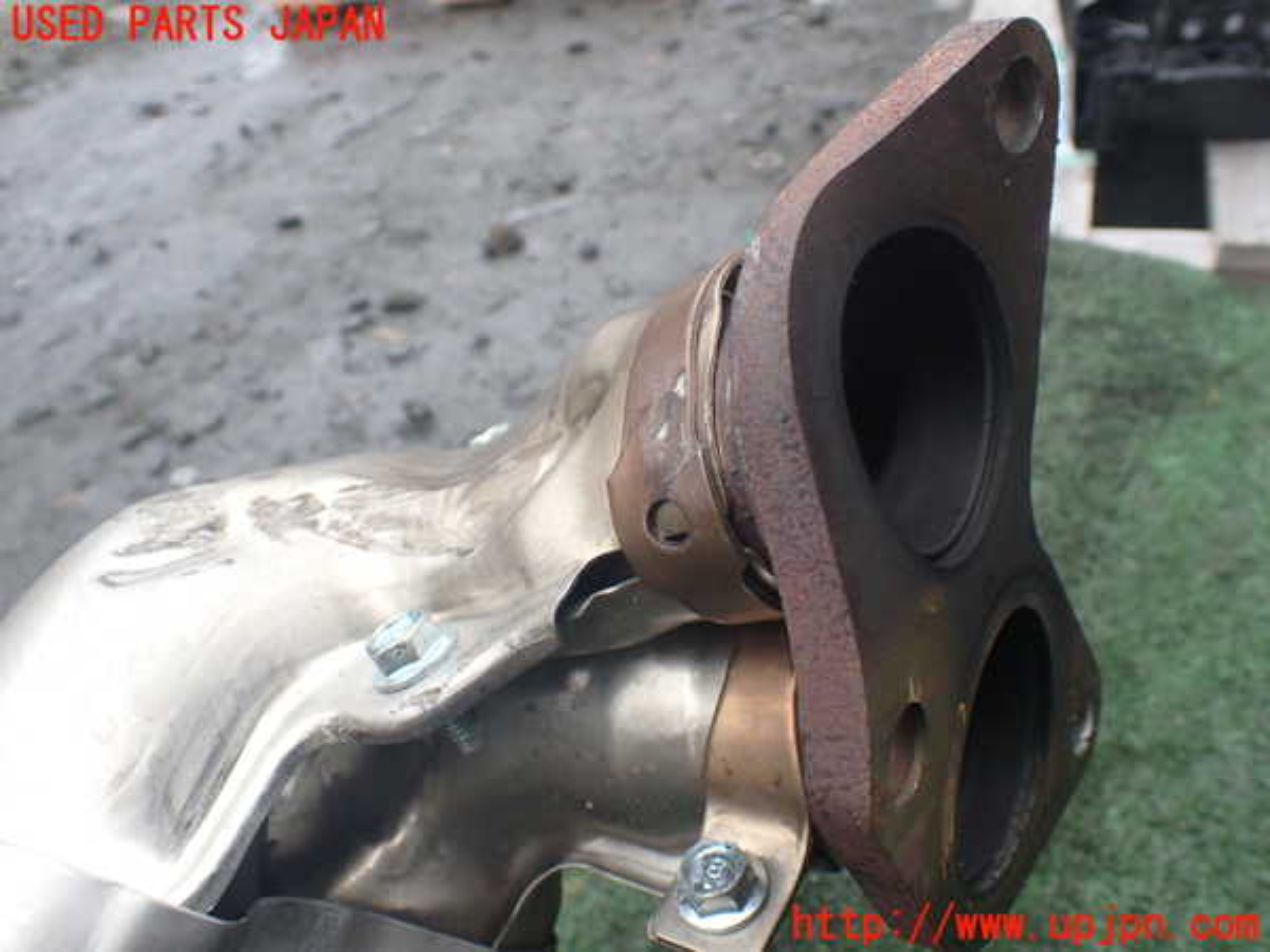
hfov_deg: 60.0
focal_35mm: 30
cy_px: 476
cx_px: 635
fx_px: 1101
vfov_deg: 46.8
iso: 100
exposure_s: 1/125
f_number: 3.2
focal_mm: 5.4
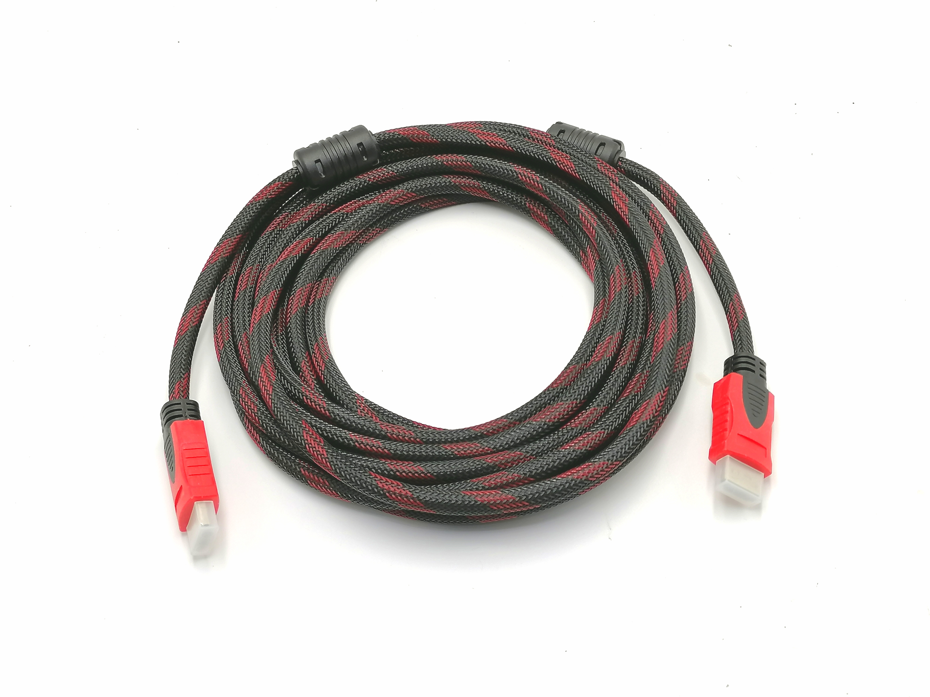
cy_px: 348
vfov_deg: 32.2
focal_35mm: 45
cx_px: 465
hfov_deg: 42.1
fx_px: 1209
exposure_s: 1/104
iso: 50
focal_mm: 5.3
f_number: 1.8
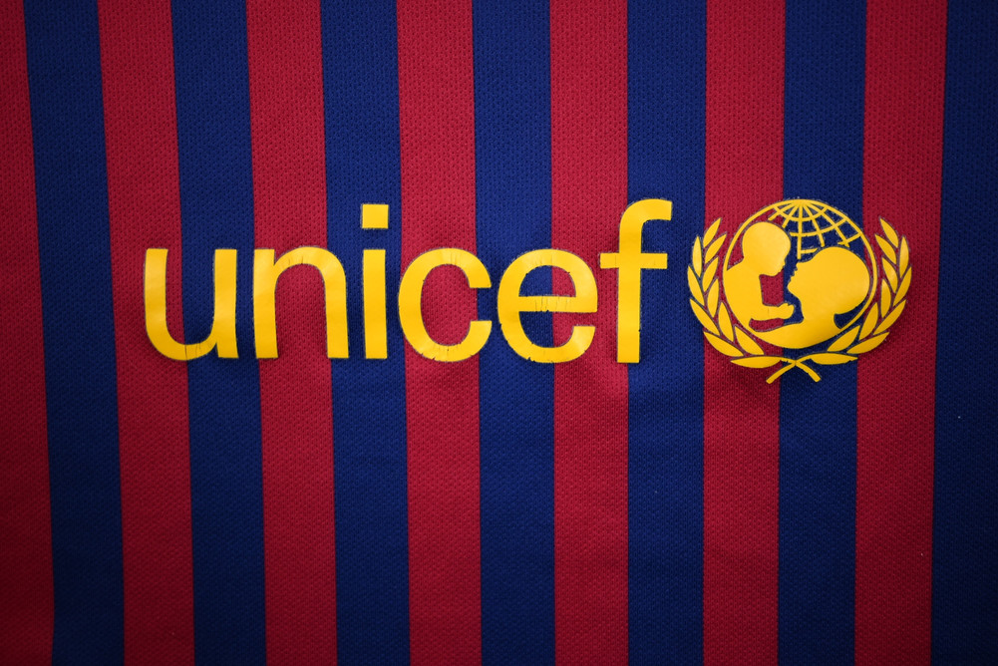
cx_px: 499
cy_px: 333
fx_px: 943
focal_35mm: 34
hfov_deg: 55.8
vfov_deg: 38.9
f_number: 5
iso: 200
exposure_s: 1/90
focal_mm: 34
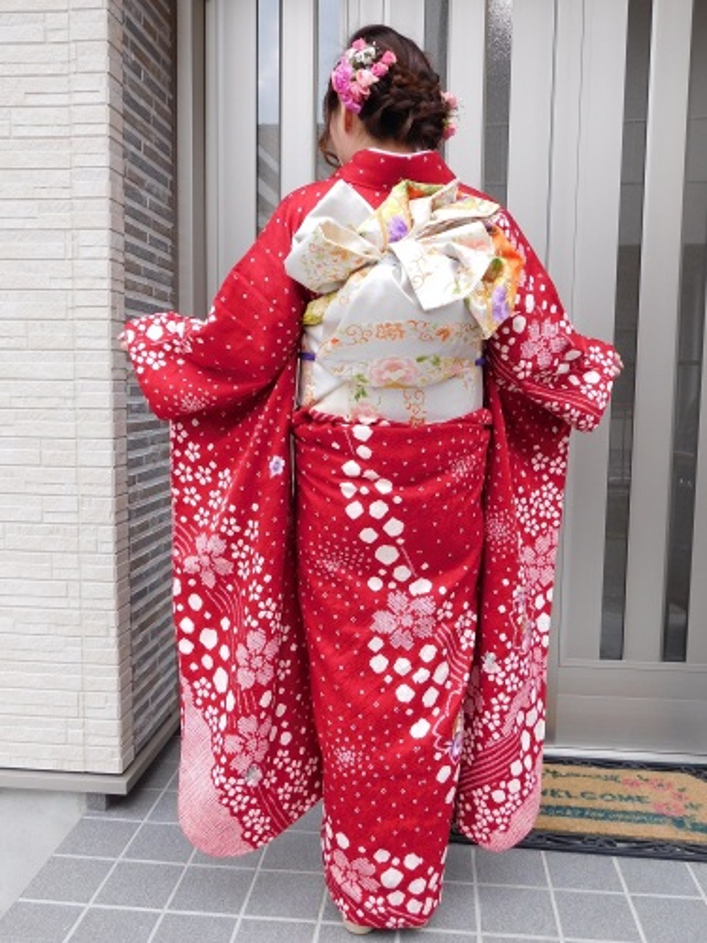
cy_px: 472
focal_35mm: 30
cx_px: 354
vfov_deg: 60.0
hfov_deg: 46.8
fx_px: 817
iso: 125
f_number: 3.2
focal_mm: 5.3
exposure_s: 1/80
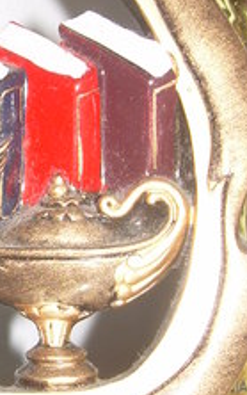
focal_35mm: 87
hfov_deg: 14.9
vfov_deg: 23.8
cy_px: 221
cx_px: 50
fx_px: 936
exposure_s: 1/60
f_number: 2.8
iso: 50
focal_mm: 6.3
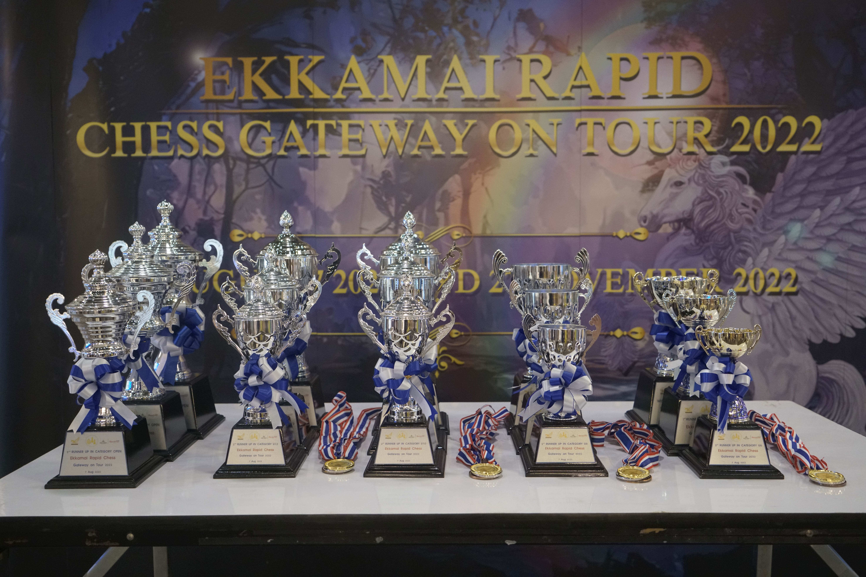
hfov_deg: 57.2
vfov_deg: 40.0
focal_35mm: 33
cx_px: 433
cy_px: 288
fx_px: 794
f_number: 4
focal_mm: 33
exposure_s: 1/80
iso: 4000
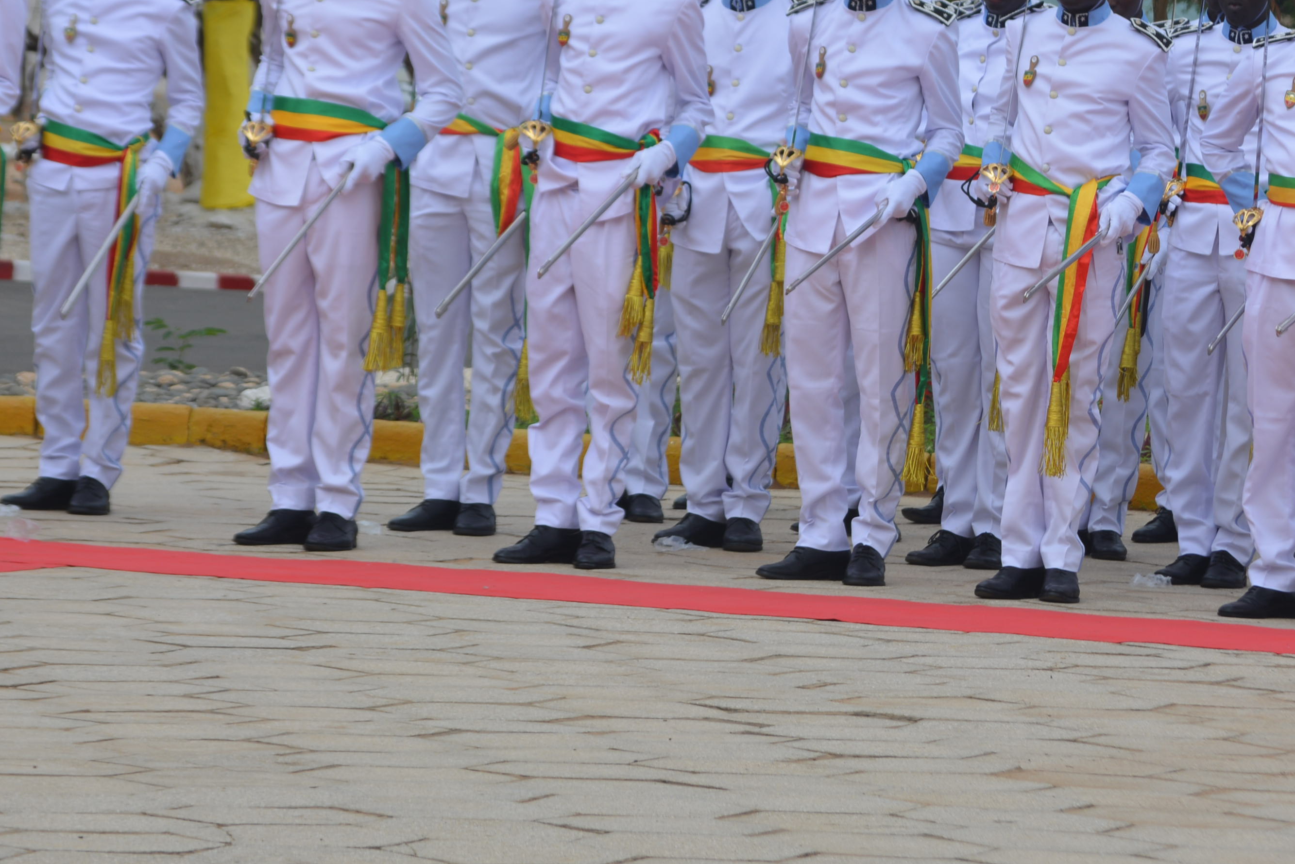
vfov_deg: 5.4
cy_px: 206
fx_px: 9103
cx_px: 843
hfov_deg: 8.1
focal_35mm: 253
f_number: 8
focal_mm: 100
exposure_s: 1/250
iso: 100
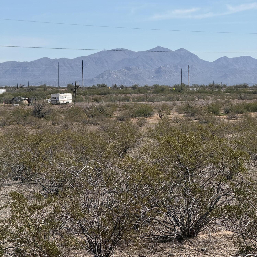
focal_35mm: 142
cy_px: 132
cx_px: 129
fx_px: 1193
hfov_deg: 12.3
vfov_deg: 12.3
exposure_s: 1/2439
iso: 64
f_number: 2.8
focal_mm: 15.66
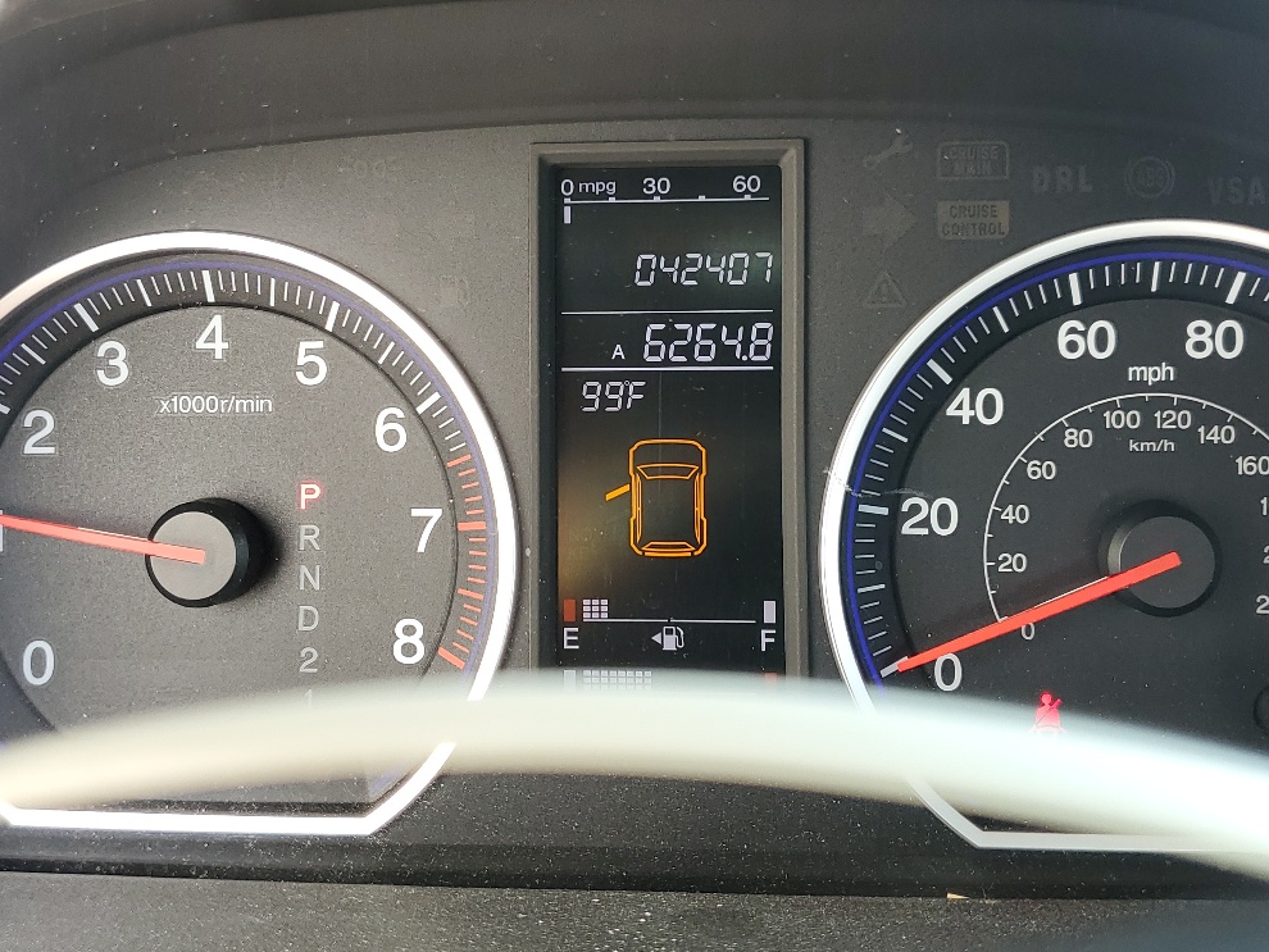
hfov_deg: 44.8
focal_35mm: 42
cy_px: 359
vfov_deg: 34.2
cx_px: 641
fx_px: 1540
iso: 50
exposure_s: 1/60.2
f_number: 1.5
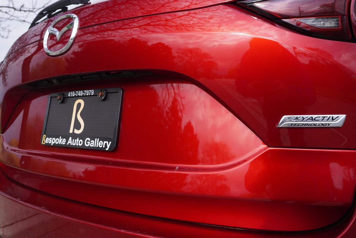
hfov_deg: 64.5
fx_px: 282
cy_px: 119
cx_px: 178
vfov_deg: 45.7
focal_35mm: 28
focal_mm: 19
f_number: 5.6
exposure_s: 1/320
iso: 100
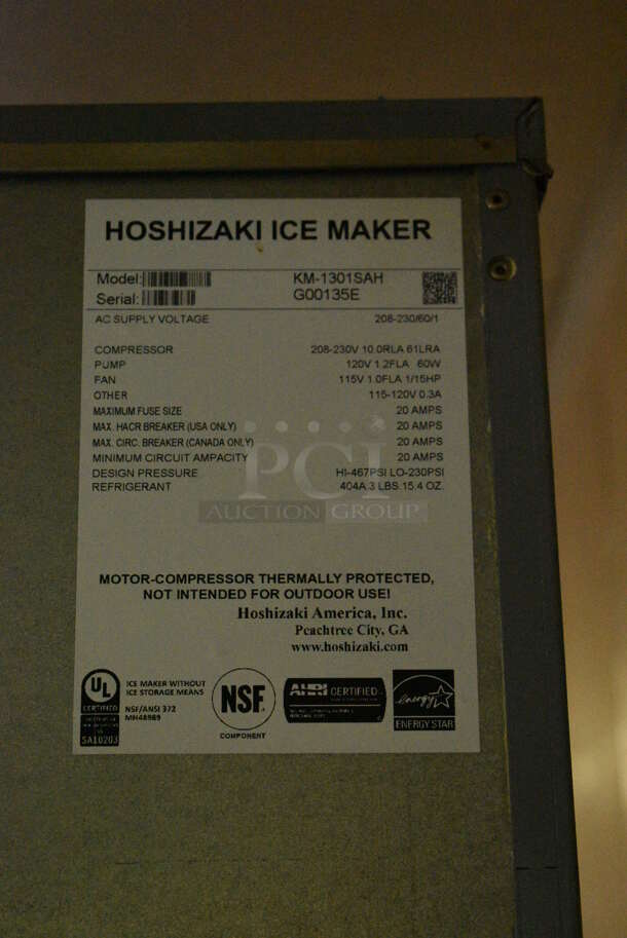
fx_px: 2152
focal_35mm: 82
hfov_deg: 16.6
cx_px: 314
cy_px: 469
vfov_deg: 24.6
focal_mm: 55
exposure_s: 1/125
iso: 8000
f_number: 5.6
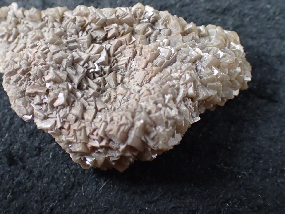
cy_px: 76
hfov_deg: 31.6
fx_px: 502
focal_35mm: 61
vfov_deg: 23.9
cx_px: 118
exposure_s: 1/160
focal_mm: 7.34
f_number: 2.8
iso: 400
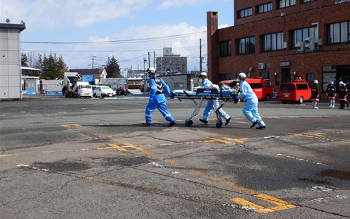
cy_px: 89
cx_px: 176
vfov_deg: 27.4
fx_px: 448
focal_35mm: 47
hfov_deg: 42.6
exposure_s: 1/1000
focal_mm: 7.8
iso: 125
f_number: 4.3
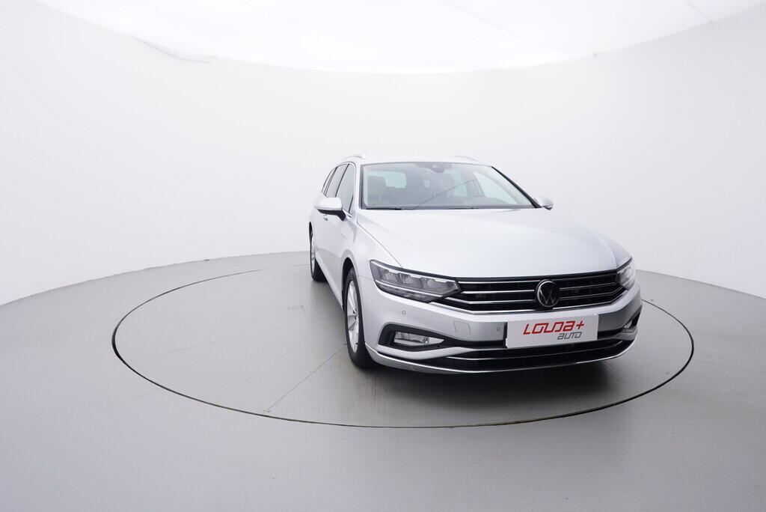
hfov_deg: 77.3
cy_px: 256
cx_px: 383
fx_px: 479
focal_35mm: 22
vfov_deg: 56.2
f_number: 5
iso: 200
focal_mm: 15
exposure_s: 1/80
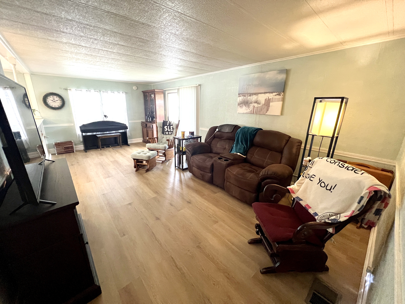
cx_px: 202
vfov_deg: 89.9
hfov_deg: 106.2
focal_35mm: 13
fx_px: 152
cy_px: 152
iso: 400
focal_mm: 1.57
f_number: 1.8
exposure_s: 1/60
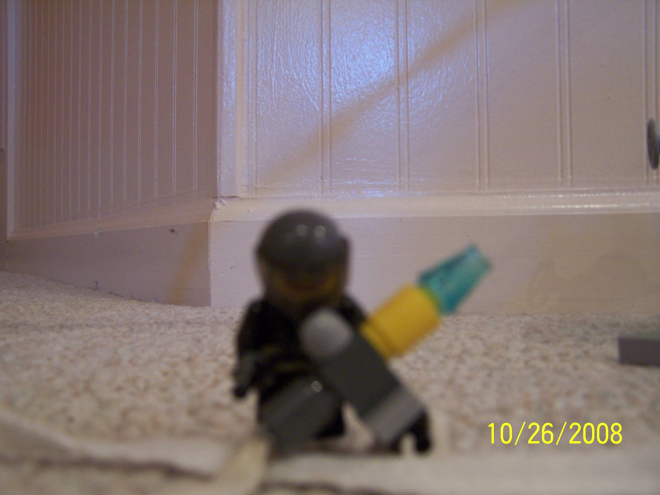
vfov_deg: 37.7
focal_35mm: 38
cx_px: 330
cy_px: 248
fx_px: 725
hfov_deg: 49.0
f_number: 2.8
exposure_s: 1/10
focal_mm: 6.3
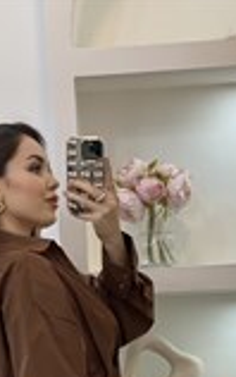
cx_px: 64
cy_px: 486
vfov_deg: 14.0
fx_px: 1479
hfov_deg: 9.1
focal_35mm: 144
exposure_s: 1/100
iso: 80
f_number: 2
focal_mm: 6
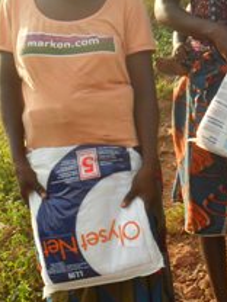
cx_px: 248
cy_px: 150
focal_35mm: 89
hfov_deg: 16.1
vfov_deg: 22.0
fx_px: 778
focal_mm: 6.6
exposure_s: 1/250
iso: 100
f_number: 4
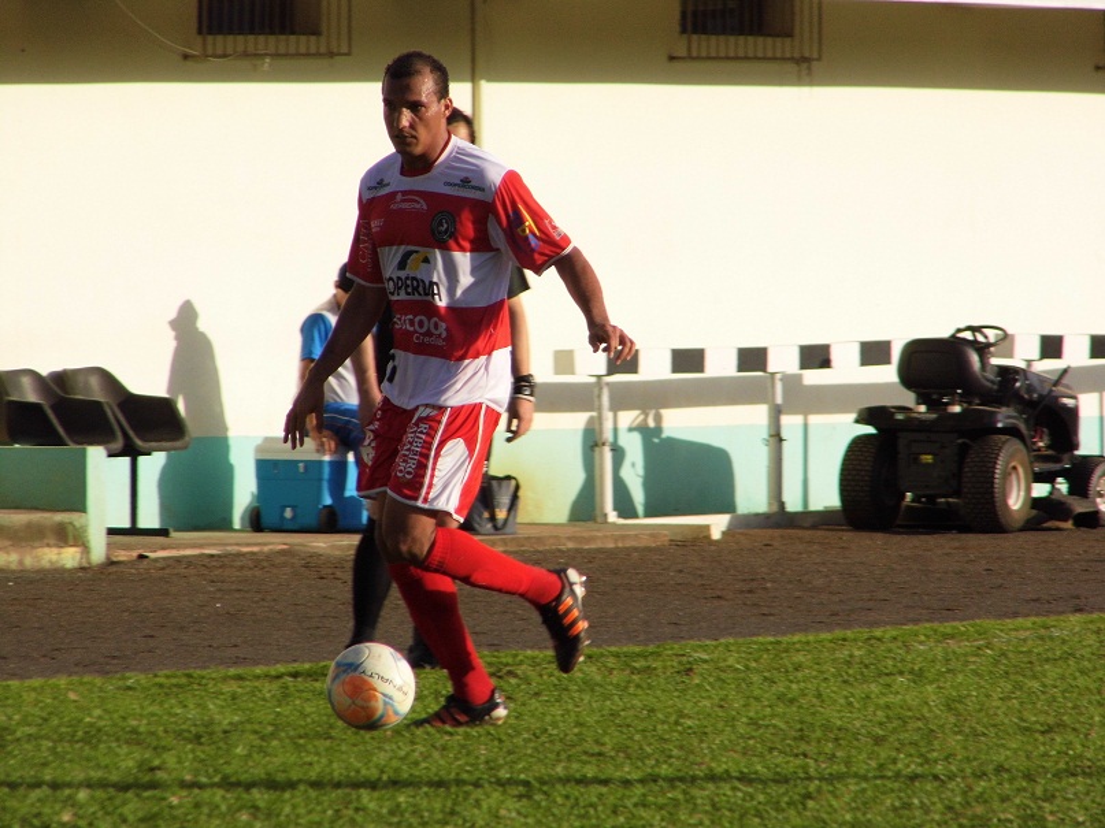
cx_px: 552
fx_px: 16756
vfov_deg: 2.8
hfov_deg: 3.8
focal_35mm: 525
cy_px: 414
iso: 100
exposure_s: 1/500
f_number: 5.8
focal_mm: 94.5
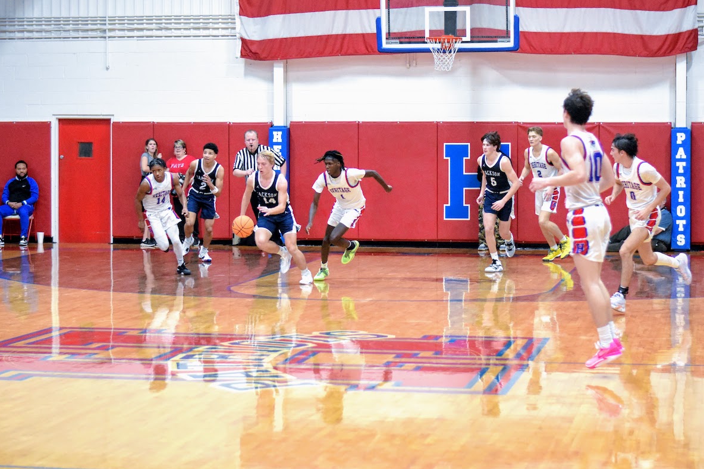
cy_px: 216
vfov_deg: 14.4
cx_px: 337
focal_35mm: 95
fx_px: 1857
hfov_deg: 21.5
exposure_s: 1/1600
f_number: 1.8
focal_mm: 50
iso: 5000
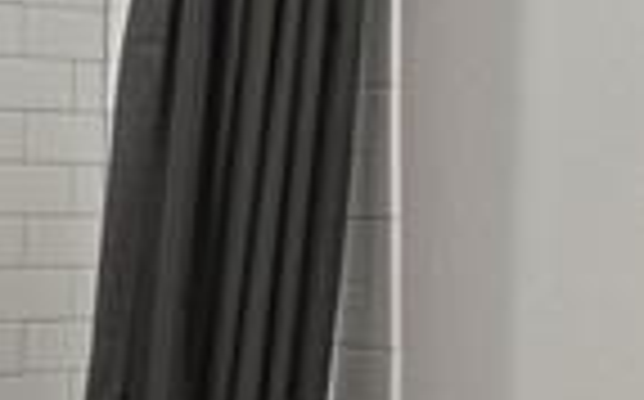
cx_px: 491
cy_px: 225
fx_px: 1788
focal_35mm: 102
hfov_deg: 20.2
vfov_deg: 12.8
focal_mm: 14
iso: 400
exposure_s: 1/4
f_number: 10
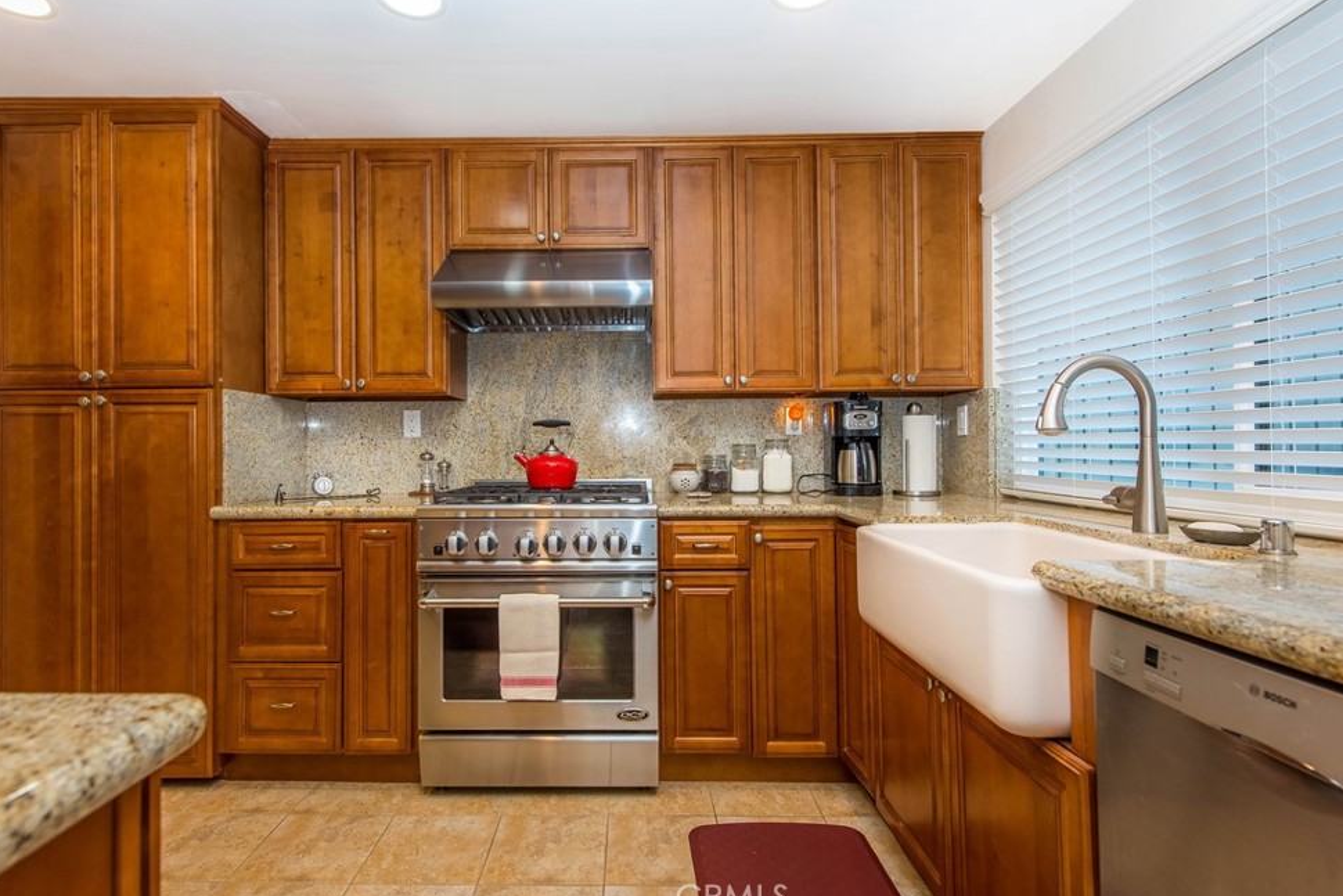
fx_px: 709
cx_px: 656
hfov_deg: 86.9
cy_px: 444
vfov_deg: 64.6
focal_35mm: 19
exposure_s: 1/50
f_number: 5.6
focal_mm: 18
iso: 250
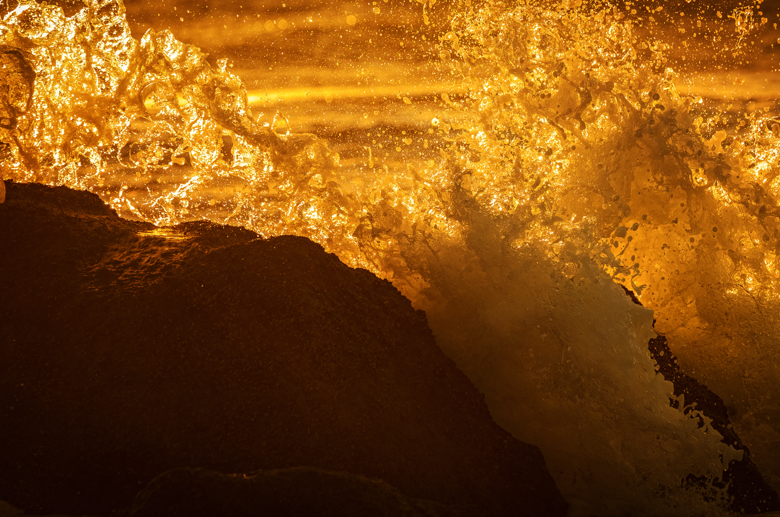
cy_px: 251
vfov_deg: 2.1
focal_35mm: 652
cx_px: 407
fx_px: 14098
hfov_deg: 3.2
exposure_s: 1/1250
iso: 800
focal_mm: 400
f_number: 8
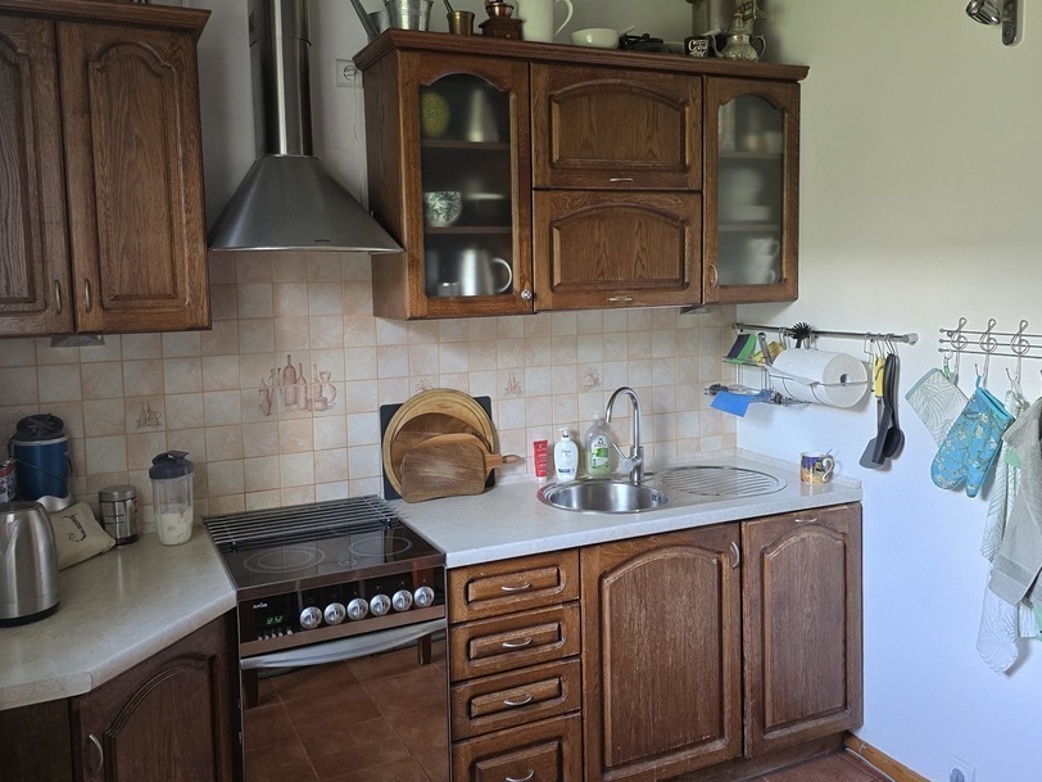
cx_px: 498
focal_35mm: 29
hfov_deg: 61.6
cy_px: 344
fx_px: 873
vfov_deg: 48.1
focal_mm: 6.3
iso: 500
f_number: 1.7
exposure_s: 1/100
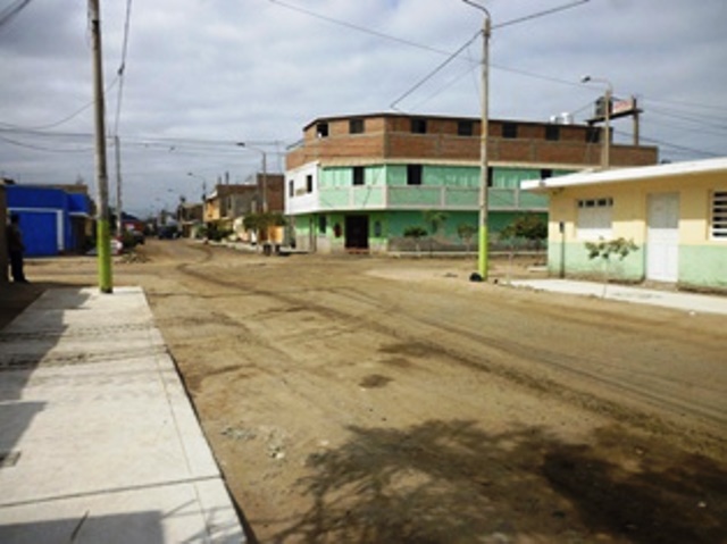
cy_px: 272
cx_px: 364
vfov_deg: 49.7
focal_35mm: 28
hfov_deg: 63.5
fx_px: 588
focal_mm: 5
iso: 100
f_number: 9
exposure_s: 1/200
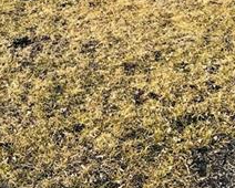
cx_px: 84
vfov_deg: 13.5
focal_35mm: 99
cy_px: -180
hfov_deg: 19.3
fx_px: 689
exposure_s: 1/842
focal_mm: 3
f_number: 1.8
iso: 25
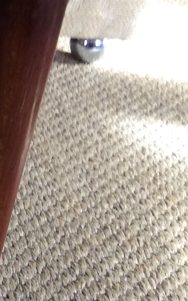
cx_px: -206
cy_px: 81
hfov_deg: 11.5
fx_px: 828
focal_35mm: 101
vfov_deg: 20.5
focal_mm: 3.3
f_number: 2.4
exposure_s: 1/25
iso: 64
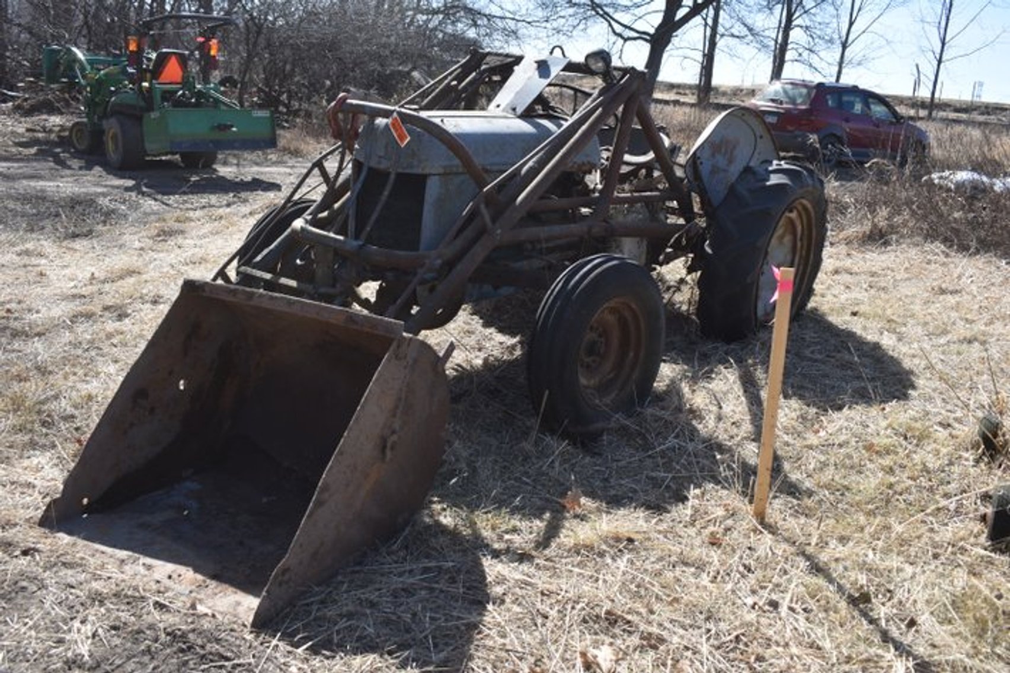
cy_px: 336
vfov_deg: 41.7
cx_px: 505
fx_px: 883
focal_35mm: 32
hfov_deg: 59.5
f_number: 6.3
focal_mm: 21
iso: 100
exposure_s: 1/250
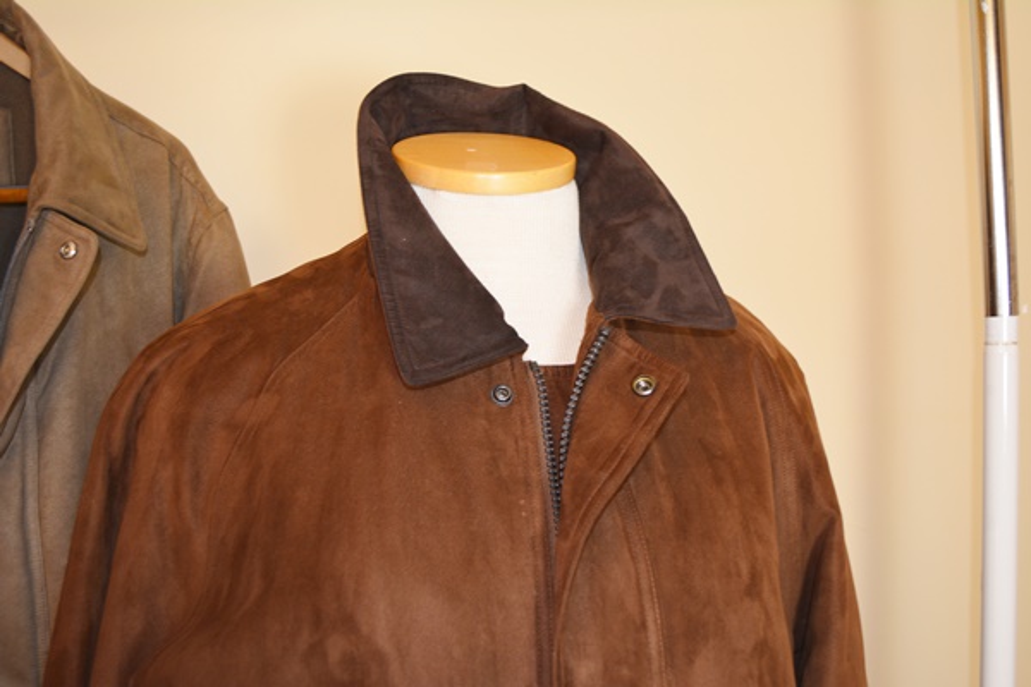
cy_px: 344
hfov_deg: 53.1
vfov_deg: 36.9
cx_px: 516
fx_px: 1031
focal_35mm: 36
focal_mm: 24
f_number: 4
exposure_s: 1/60
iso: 500
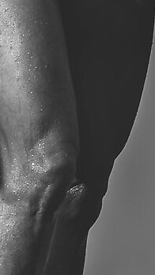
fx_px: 5380
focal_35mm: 737
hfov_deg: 1.6
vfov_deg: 2.9
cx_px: -147
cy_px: -66
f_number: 2.8
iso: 320
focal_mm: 102
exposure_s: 1/8000
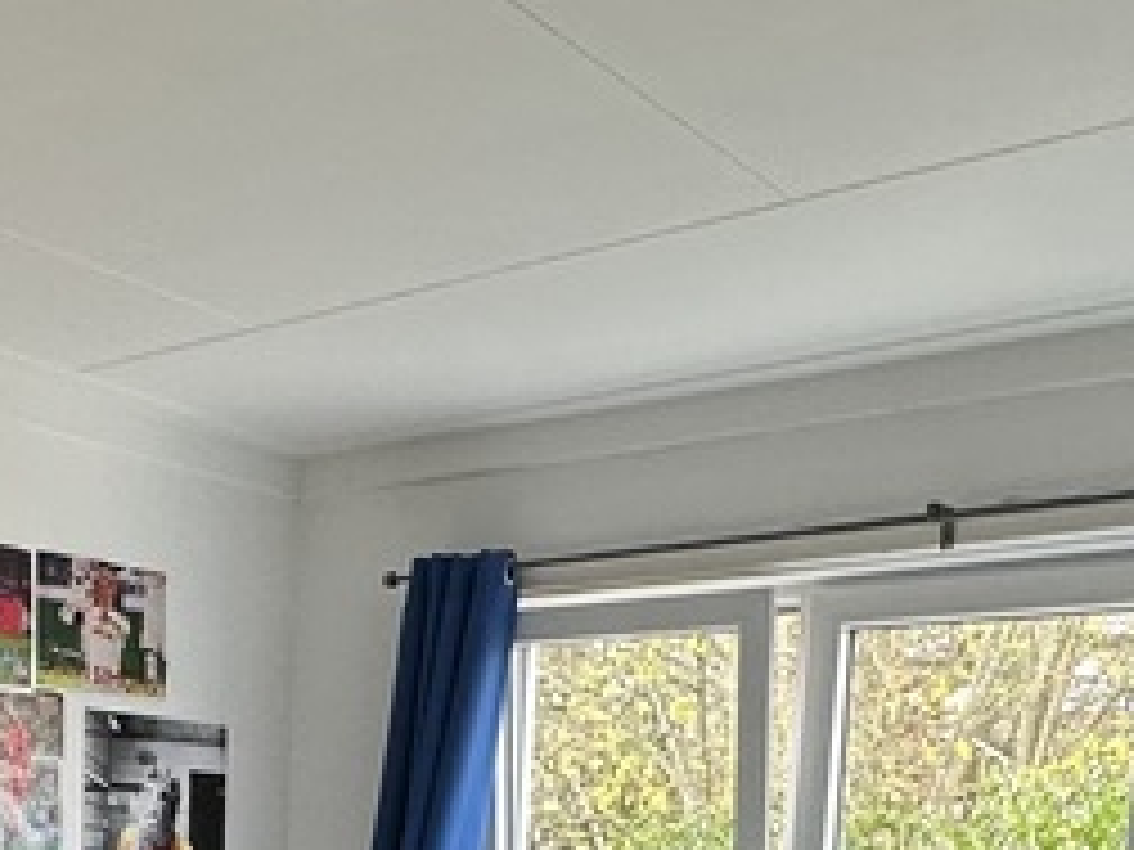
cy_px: 1187
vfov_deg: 22.2
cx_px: 270
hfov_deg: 33.1
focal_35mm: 57
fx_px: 1867
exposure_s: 1/99
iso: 125
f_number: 2.2
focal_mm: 2.22
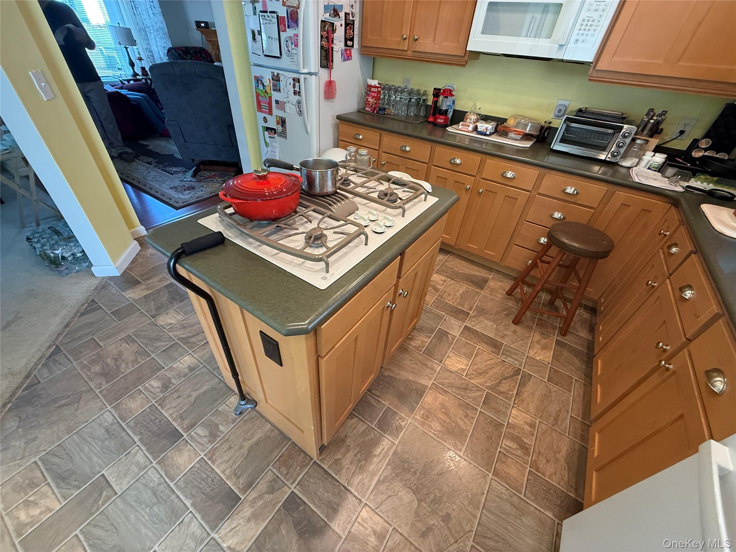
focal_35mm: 14
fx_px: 298
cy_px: 276
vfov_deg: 85.7
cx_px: 368
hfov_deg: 102.1
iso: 250
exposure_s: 1/60
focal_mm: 2.22
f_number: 2.2
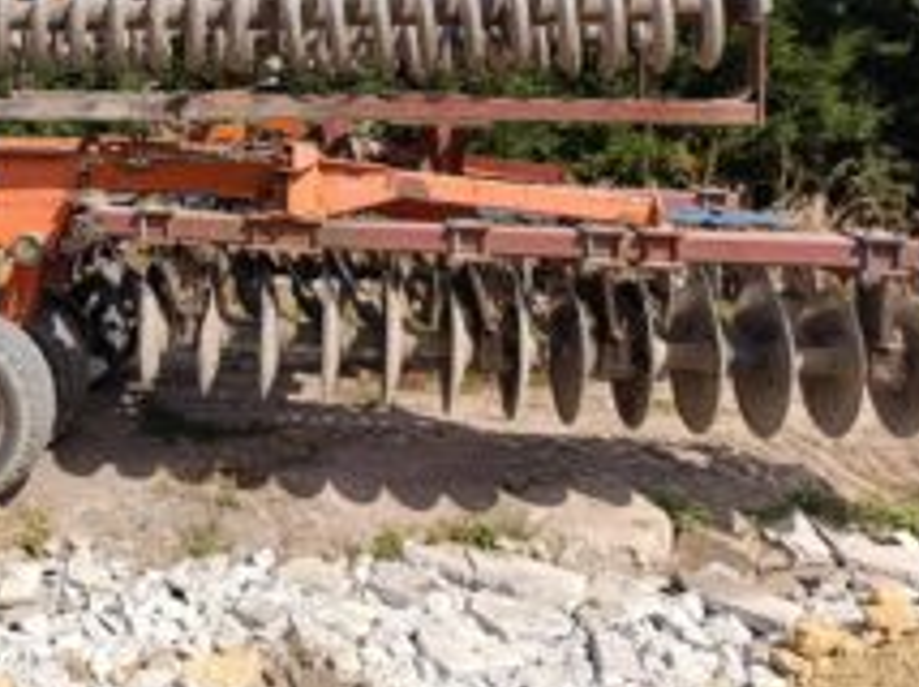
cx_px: 116
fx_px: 1140
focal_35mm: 43
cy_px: 120
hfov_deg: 41.0
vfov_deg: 32.5
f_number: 1.6
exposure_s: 1/549
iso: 50
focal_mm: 6.14
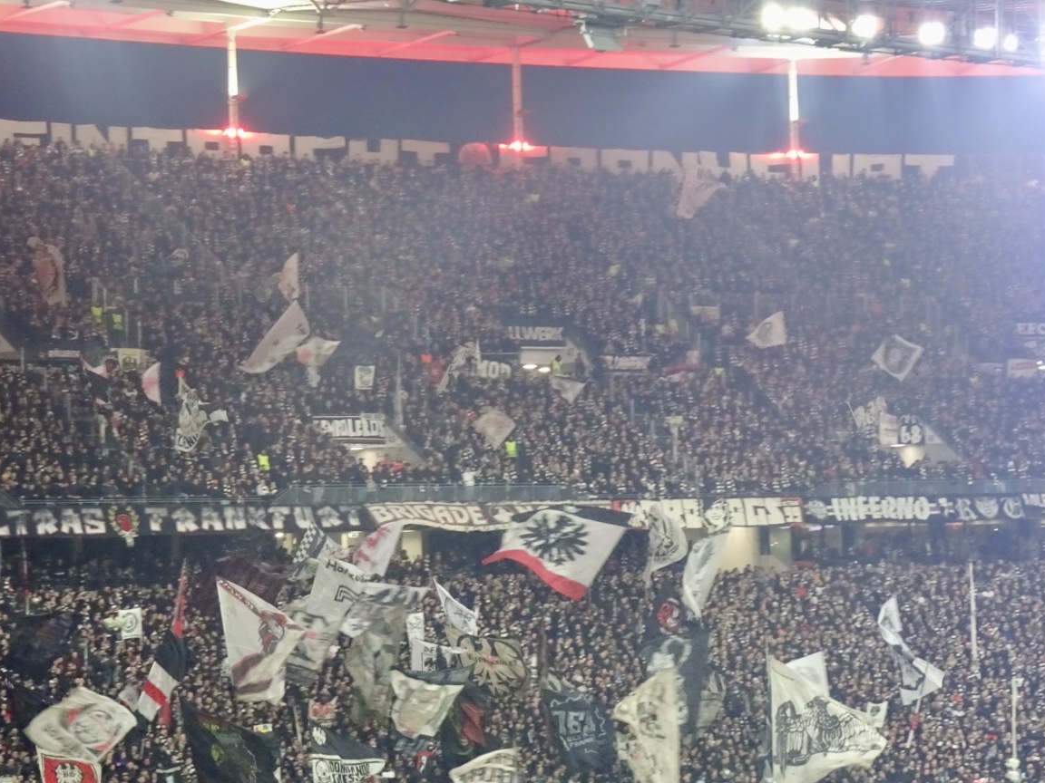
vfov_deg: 14.8
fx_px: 3019
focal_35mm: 100
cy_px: 446
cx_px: 417
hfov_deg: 19.6
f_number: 5
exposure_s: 1/40
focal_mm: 13.69
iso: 800
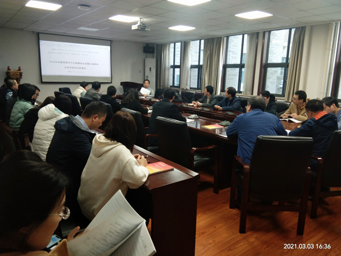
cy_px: 128
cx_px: 170
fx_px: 305
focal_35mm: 31
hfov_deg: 58.4
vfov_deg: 45.4
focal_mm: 3.69
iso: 250
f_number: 2.2
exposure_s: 1/33.3
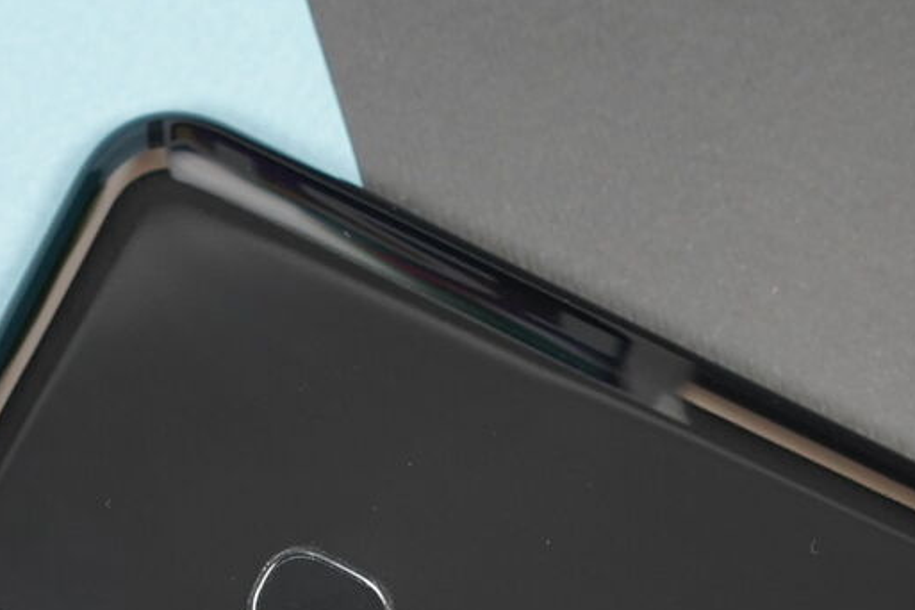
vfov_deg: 13.2
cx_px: 354
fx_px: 2618
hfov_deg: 19.8
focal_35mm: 103
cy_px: 565
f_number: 3.5
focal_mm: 55
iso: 1000
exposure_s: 1/125
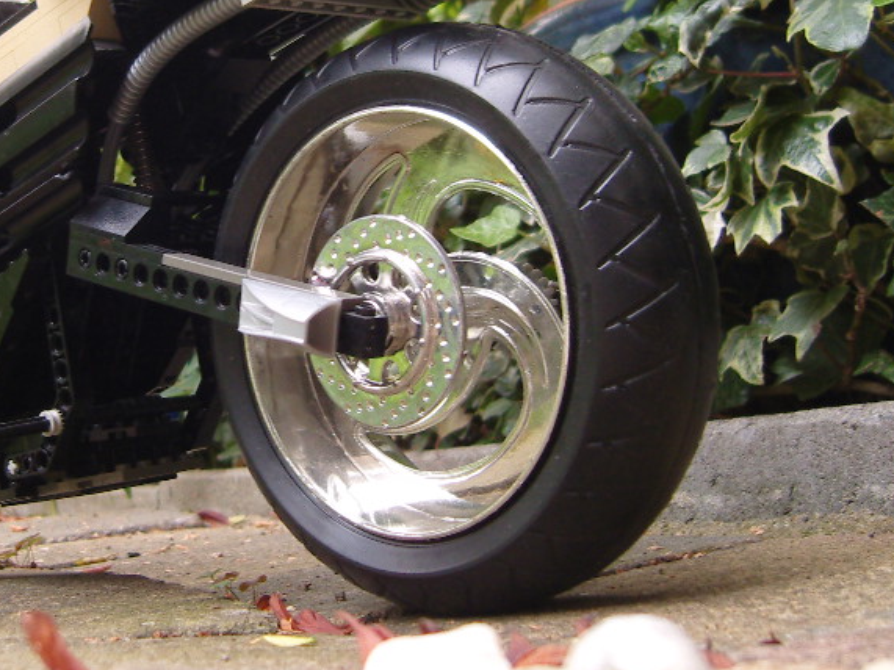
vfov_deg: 23.8
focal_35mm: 61
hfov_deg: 31.1
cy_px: 174
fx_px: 1575
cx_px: 216
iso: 200
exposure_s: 1/30
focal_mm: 7.3
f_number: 2.8
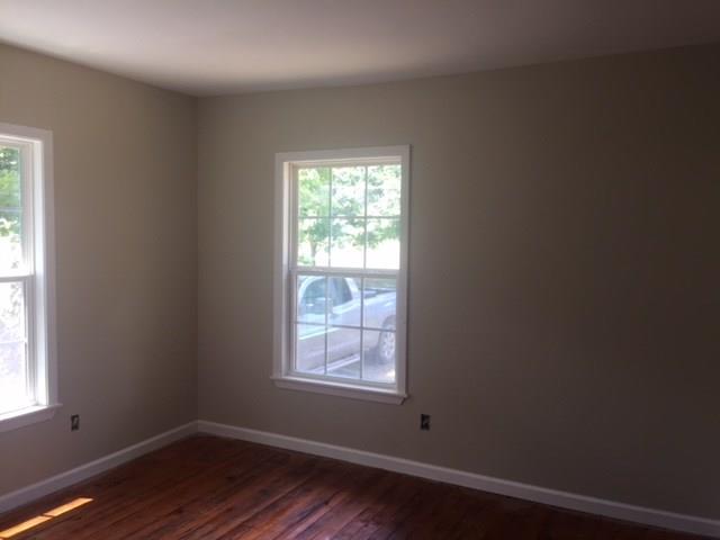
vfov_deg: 48.2
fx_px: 603
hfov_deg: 61.7
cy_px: 270
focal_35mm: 29
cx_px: 360
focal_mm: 4.15
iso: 32
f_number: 2.2
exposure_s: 1/60
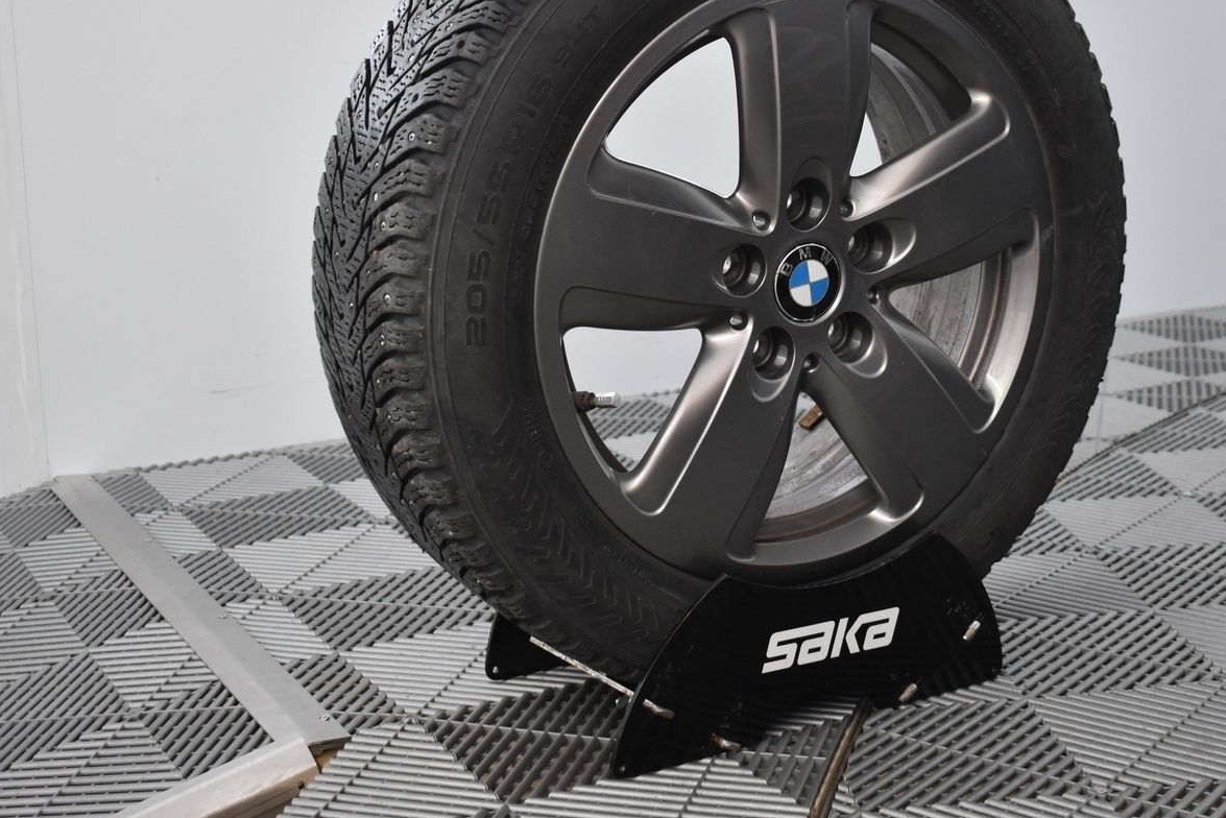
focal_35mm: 52
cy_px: 270
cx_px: 736
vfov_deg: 26.0
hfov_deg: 38.2
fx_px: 1761
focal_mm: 25
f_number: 4
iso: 1000
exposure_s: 1/40
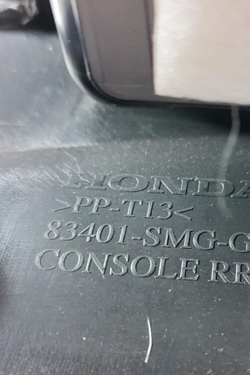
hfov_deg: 27.4
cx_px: 209
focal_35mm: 48
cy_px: 231
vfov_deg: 40.9
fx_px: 500
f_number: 1.8
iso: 500
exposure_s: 1/33
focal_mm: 5.23
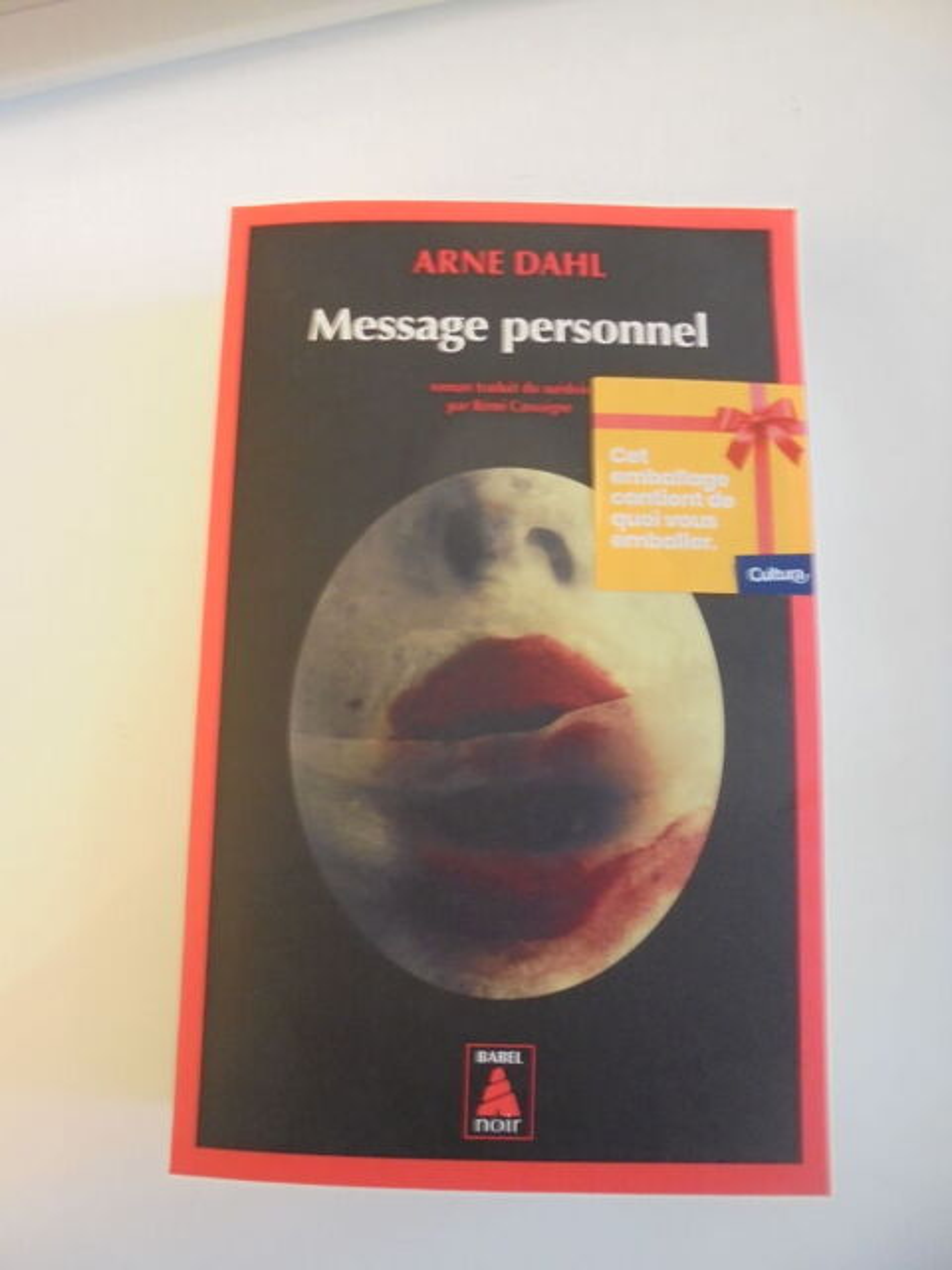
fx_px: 953
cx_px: 476
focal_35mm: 26
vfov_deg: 67.3
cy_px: 635
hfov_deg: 53.1
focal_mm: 4.6
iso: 400
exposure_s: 1/15
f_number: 3.5
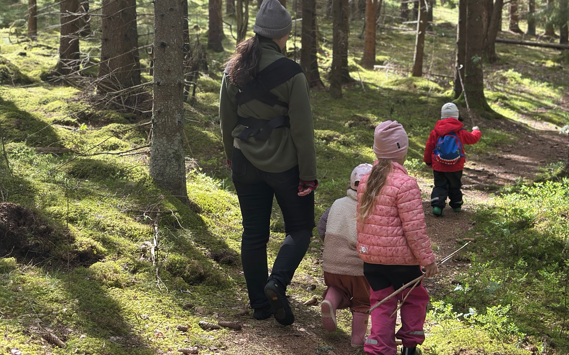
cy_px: 130
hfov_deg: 31.5
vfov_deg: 20.0
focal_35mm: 65
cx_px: 277
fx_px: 1008
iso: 80
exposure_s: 1/363
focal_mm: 6.86
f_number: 1.78
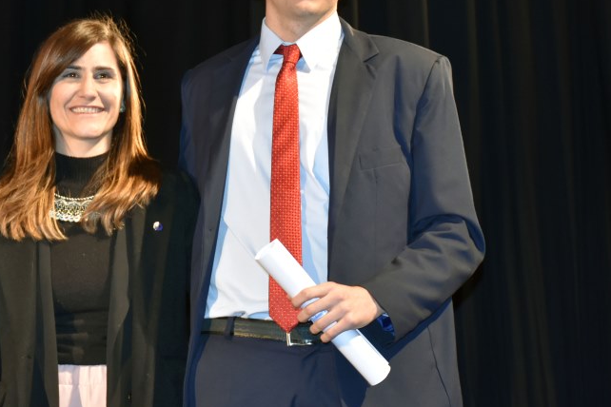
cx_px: 132
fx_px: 2274
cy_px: 166
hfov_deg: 15.2
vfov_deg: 10.2
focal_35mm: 134
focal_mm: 56
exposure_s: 1/60
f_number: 4.8
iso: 800
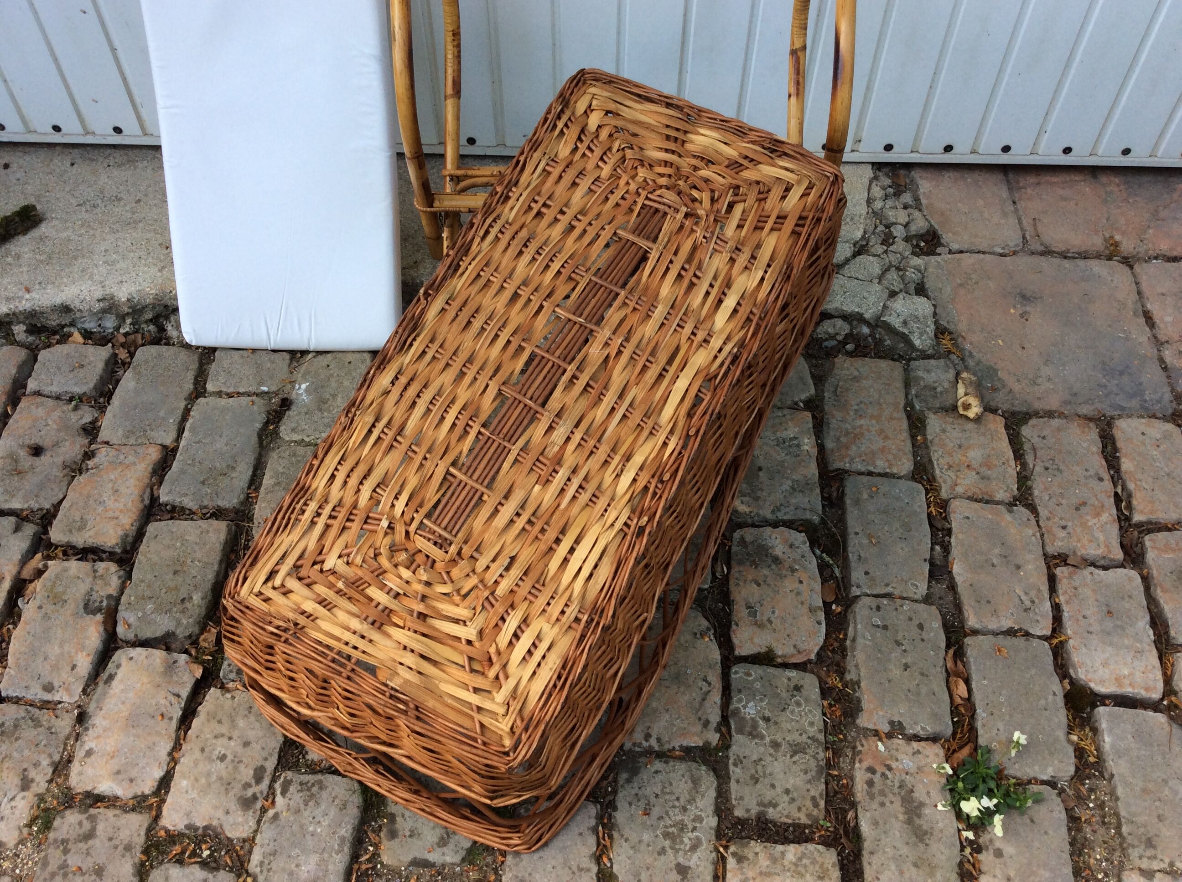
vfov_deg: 44.1
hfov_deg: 56.9
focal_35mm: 32
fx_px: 1091
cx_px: 591
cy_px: 441
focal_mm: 3.3
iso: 32
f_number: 2.4
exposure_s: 1/123
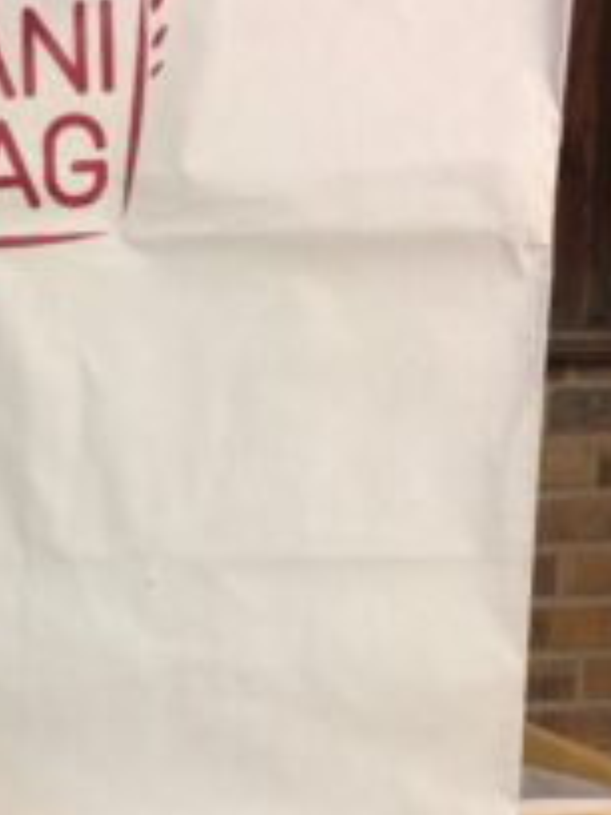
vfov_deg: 30.0
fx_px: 1506
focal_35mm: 64
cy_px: 567
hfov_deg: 22.0
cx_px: -16
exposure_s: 1/25
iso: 320
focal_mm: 4.15
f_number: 2.2
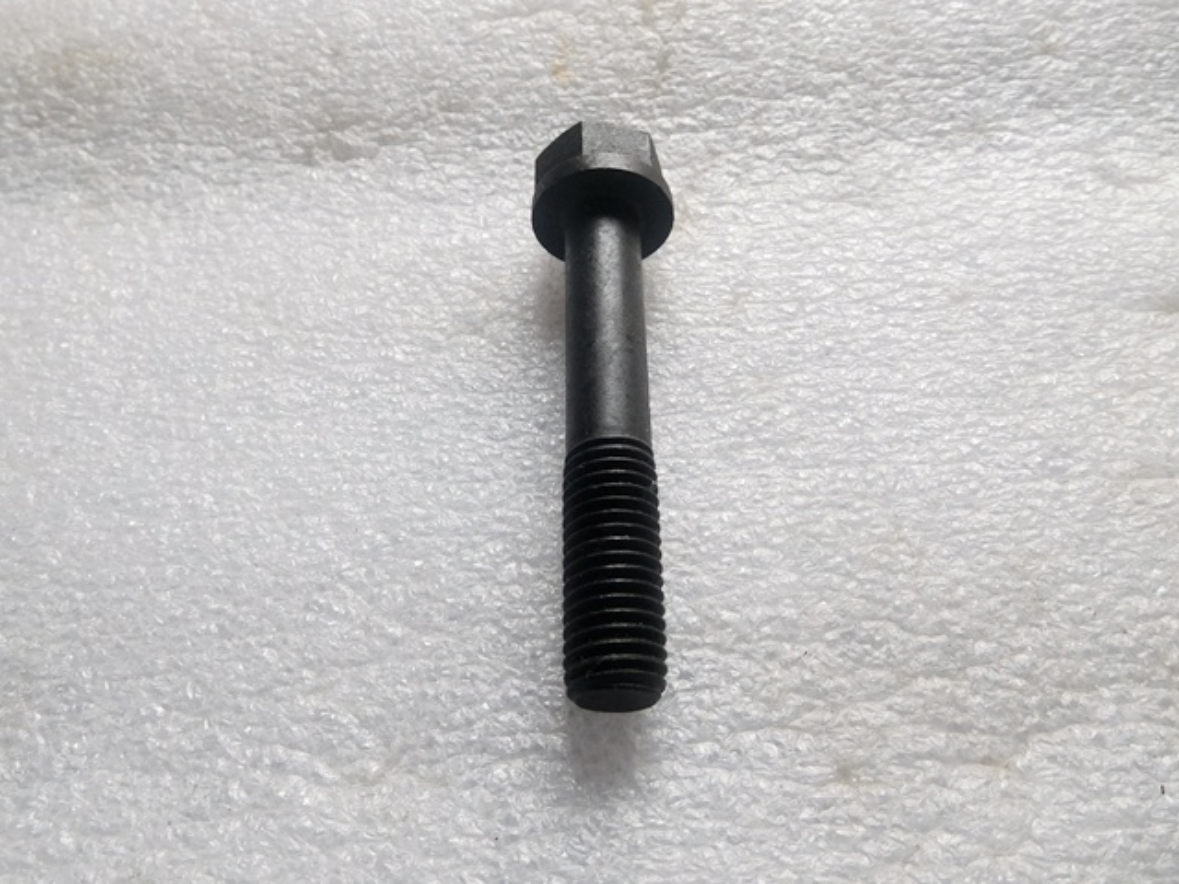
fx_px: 954
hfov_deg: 63.4
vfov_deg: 49.7
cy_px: 442
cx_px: 590
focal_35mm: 28
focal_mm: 5
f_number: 3.5
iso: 125
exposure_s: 1/50
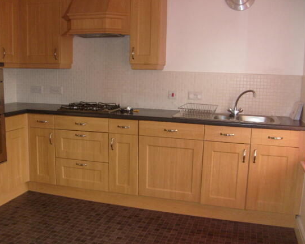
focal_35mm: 37
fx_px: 334
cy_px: 121
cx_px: 141
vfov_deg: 40.2
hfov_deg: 49.0
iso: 100
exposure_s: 1/45
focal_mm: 5.8
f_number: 2.8
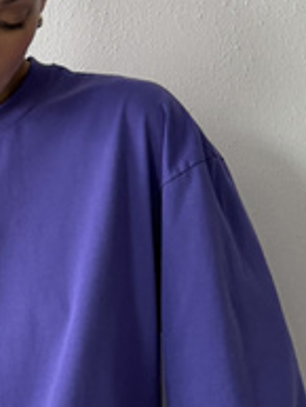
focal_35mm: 87
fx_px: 1024
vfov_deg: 22.4
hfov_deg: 16.8
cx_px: 56
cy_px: 251
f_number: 1.78
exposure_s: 1/121
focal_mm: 6.76
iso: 200
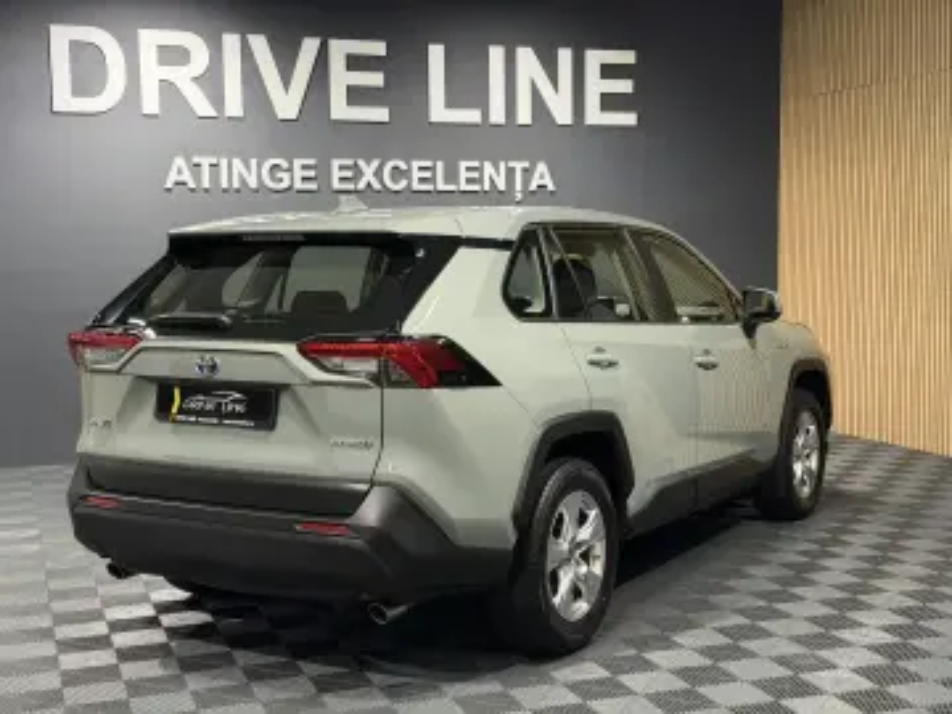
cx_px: 476
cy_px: 357
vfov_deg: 30.3
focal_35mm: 48
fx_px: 1320
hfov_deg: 39.7
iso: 250
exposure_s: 1/100
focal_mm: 6.76
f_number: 1.78
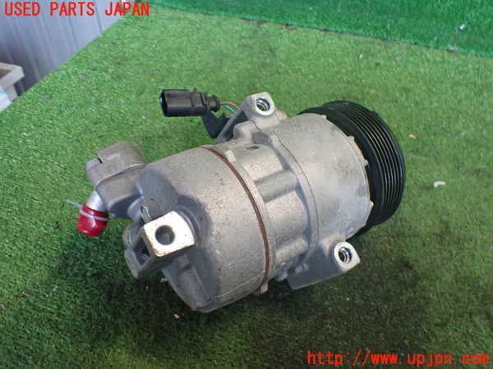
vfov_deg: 46.8
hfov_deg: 60.0
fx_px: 427
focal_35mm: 30
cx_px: 246
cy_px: 184
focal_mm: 5.4
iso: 800
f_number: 2.3
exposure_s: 1/100
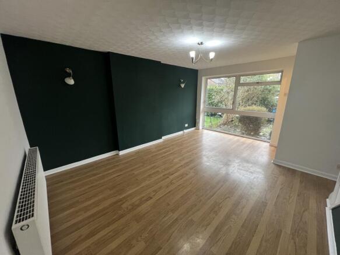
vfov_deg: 89.9
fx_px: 128
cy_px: 128
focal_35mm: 13
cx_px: 170
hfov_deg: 106.2
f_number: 1.8
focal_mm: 1.57
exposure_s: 1/50
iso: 200
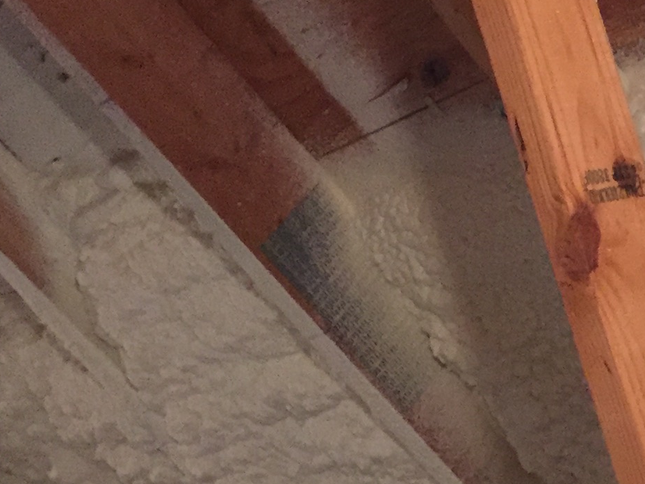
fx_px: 1901
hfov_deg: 18.4
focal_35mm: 102
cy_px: 259
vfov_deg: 14.5
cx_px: 735
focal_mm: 4.15
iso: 320
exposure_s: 1/15
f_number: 2.2
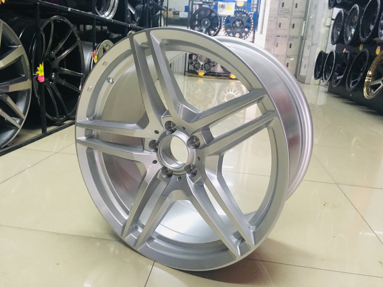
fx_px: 321
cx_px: 192
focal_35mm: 29
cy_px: 144
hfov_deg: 61.7
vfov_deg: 48.2
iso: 200
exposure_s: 1/20
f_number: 2.2
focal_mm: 4.15
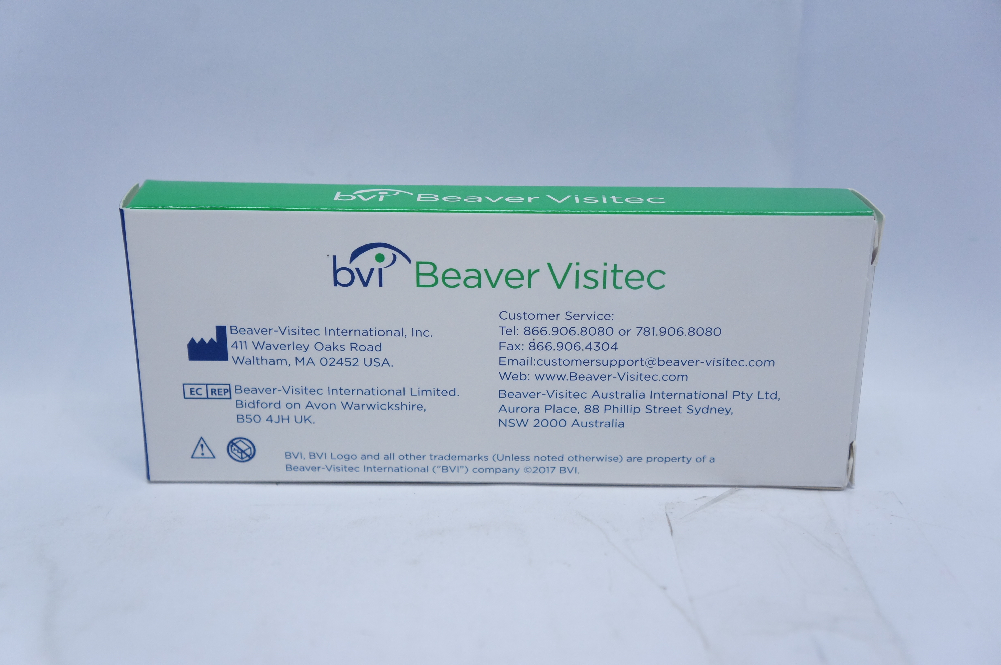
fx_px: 1333
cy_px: 332
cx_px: 500
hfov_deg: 41.2
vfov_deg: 28.0
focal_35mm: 48
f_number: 4.5
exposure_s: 1/200
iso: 800
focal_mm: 32
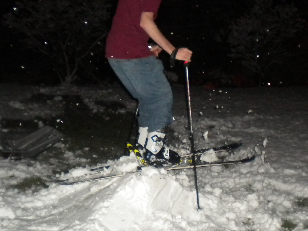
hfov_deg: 33.2
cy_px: 112
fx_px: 516
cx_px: 169
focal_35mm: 58
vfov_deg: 25.2
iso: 400
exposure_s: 1/30
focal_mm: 6.3
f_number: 3.1
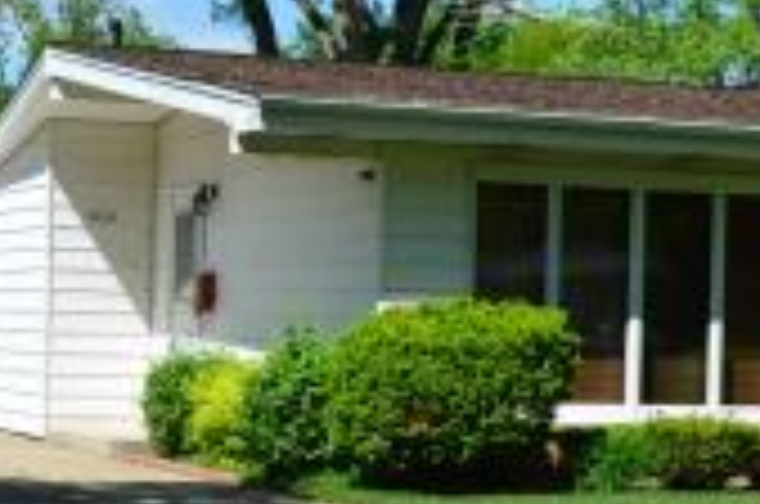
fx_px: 2718
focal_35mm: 129
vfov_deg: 10.6
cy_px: 279
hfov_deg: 15.9
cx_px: 488
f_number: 11
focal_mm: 32
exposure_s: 1/125
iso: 125
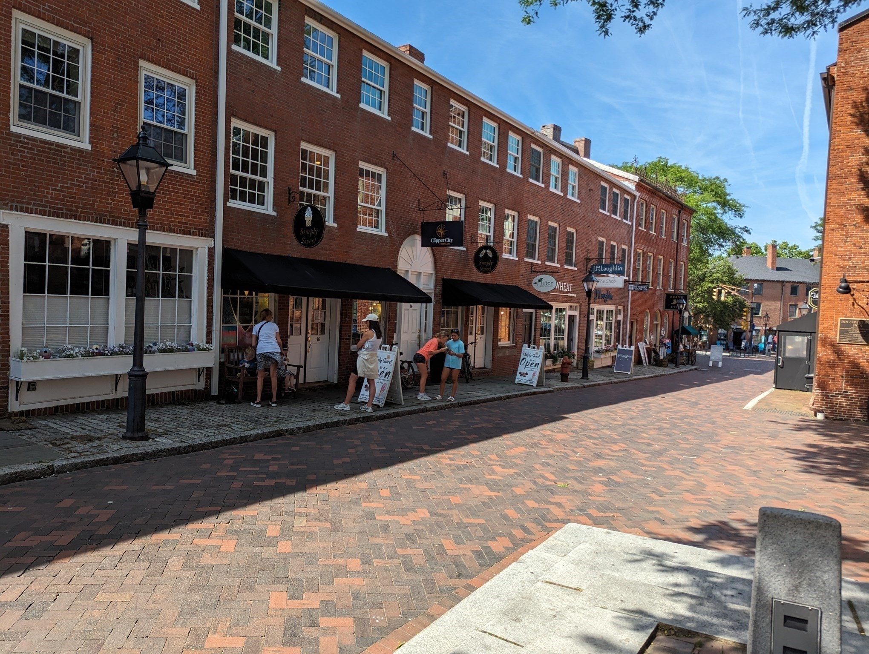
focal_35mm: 24
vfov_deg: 56.9
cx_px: 434
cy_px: 327
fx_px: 603
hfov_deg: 71.5
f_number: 1.85
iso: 45
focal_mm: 6.81
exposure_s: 1/1364
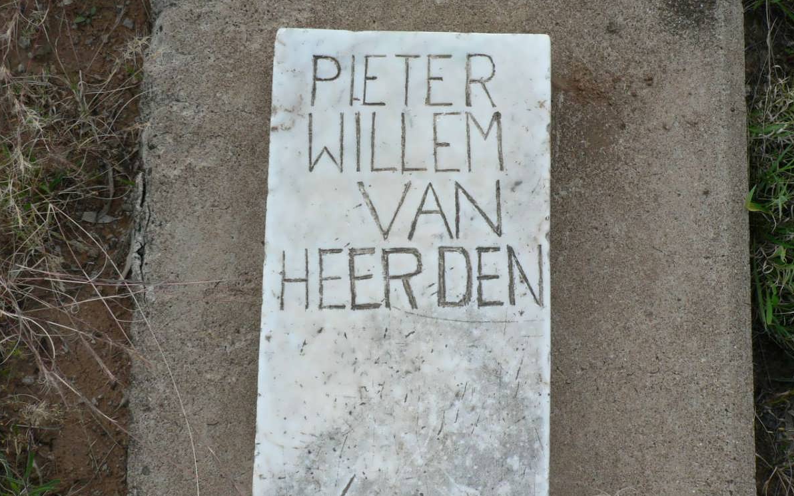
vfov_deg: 20.3
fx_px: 1385
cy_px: 212
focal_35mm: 64
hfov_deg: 32.0
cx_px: 396
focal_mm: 10.1
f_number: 4
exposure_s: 1/400
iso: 100
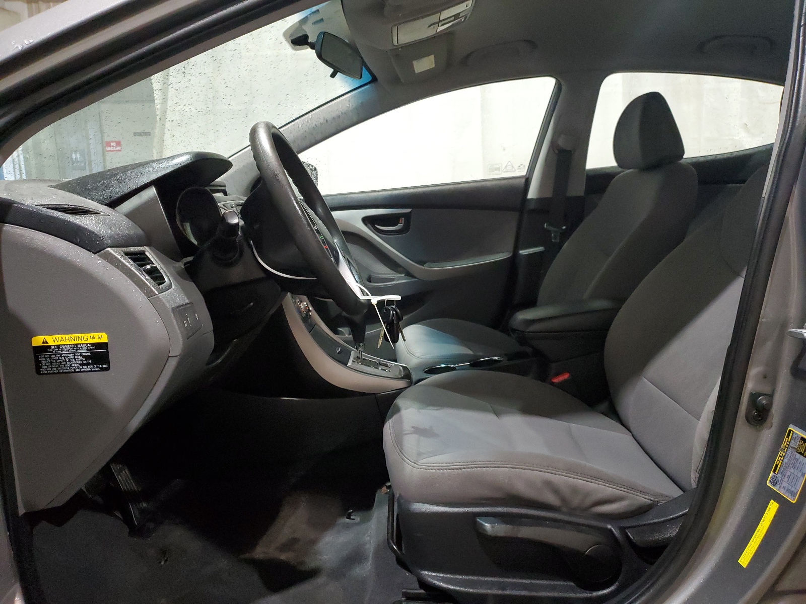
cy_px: 302
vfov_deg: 53.1
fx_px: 605
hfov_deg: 67.3
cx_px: 403
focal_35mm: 26
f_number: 1.5
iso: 400
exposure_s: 1/60.2
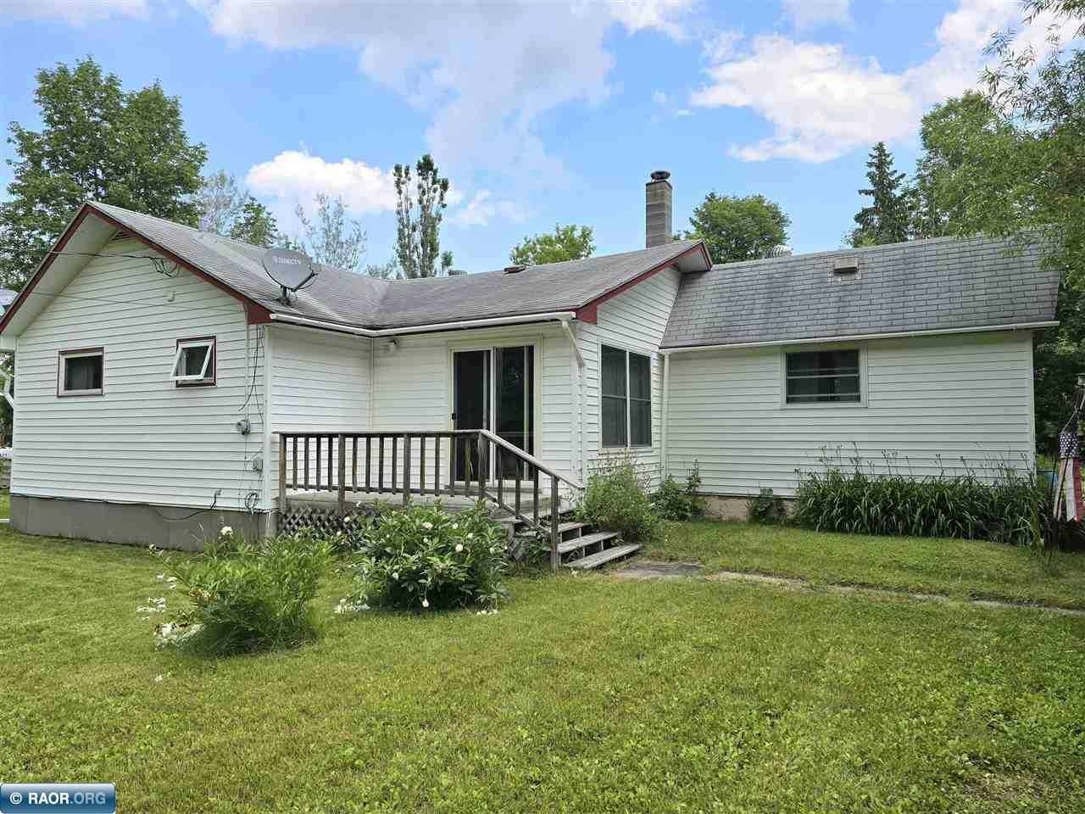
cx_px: 542
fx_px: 721
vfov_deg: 58.9
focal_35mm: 23
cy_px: 407
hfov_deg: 73.9
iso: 12
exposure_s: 1/385
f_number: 1.7
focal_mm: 6.3
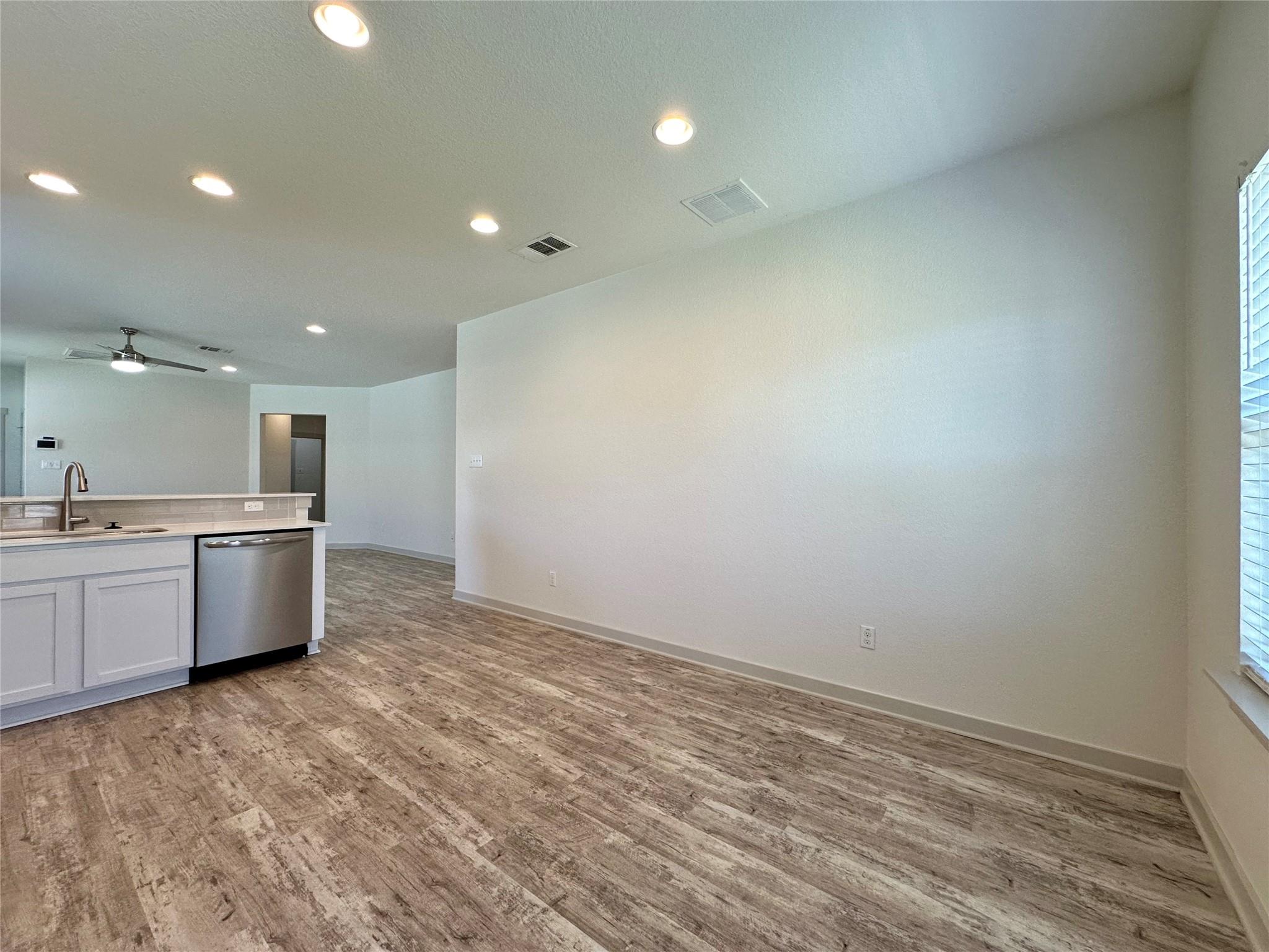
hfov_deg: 102.1
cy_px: 476
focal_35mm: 14
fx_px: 513
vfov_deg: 85.7
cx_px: 634
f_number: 2.2
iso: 125
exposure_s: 1/120
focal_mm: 2.22
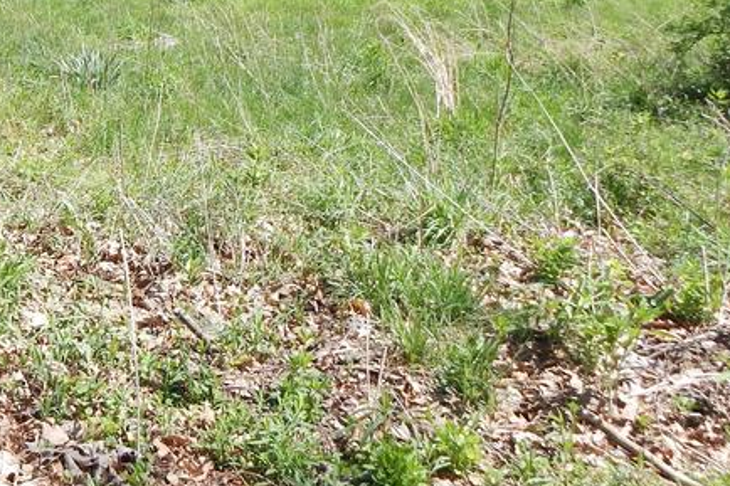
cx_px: 27
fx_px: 1095
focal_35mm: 54
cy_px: 173
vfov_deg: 24.9
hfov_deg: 34.1
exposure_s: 1/800
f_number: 3
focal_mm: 4
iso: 125
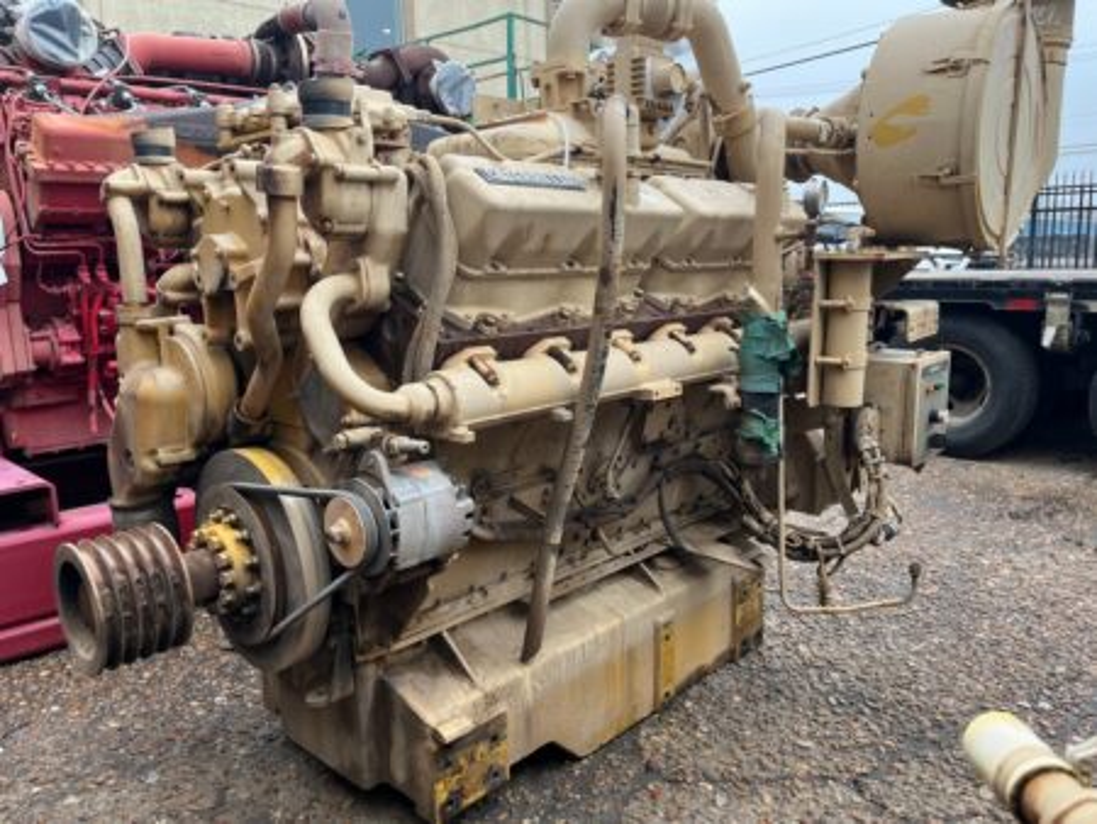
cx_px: 548
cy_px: 412
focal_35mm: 26
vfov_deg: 53.1
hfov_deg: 67.3
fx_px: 824
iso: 50
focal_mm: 5.1
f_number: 1.6
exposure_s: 1/322
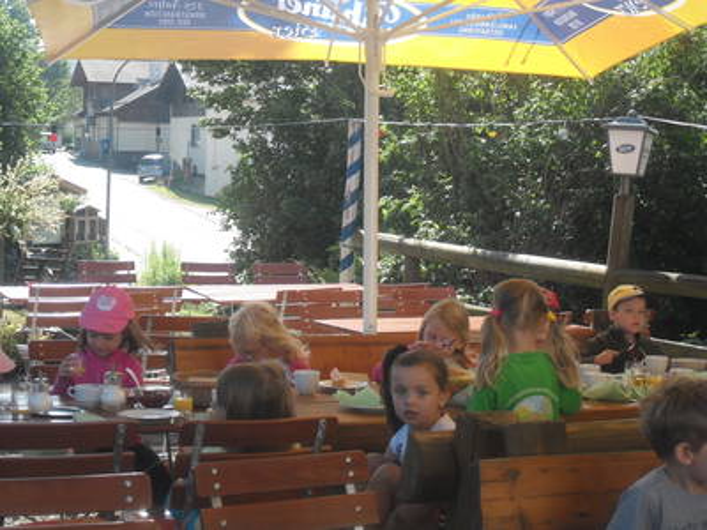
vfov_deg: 21.0
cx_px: 354
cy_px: 265
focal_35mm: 70
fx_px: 1430
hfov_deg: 27.8
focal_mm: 12.3
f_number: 4
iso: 100
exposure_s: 1/180
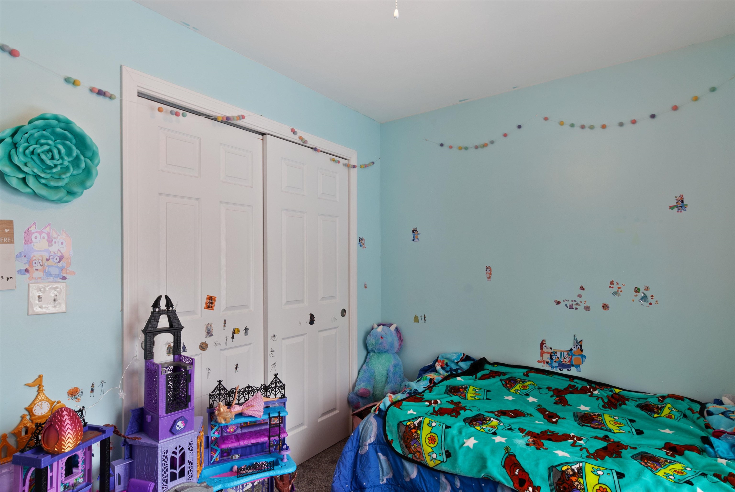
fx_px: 368
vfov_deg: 67.5
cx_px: 368
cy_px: 246
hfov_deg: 89.9
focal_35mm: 18
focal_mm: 12
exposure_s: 1/1.67
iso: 200
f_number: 10
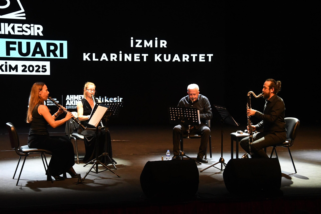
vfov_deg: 18.9
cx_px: 160
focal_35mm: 72
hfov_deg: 28.1
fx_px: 642
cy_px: 107
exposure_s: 1/250
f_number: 6.3
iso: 6400
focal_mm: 48
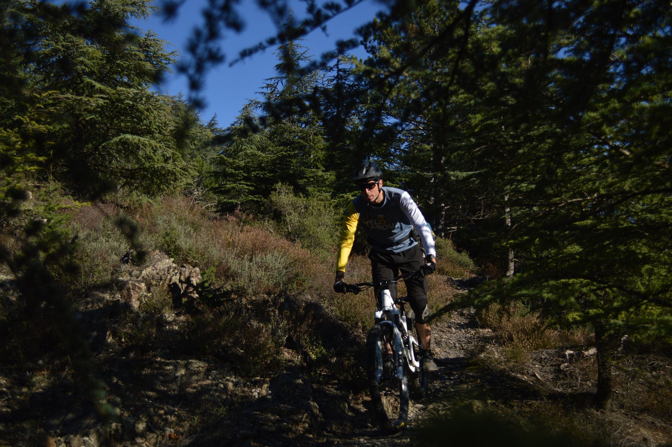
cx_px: 336
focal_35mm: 36
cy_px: 224
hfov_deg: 53.2
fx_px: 671
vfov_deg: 36.8
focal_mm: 24
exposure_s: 1/1000
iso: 100
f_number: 4
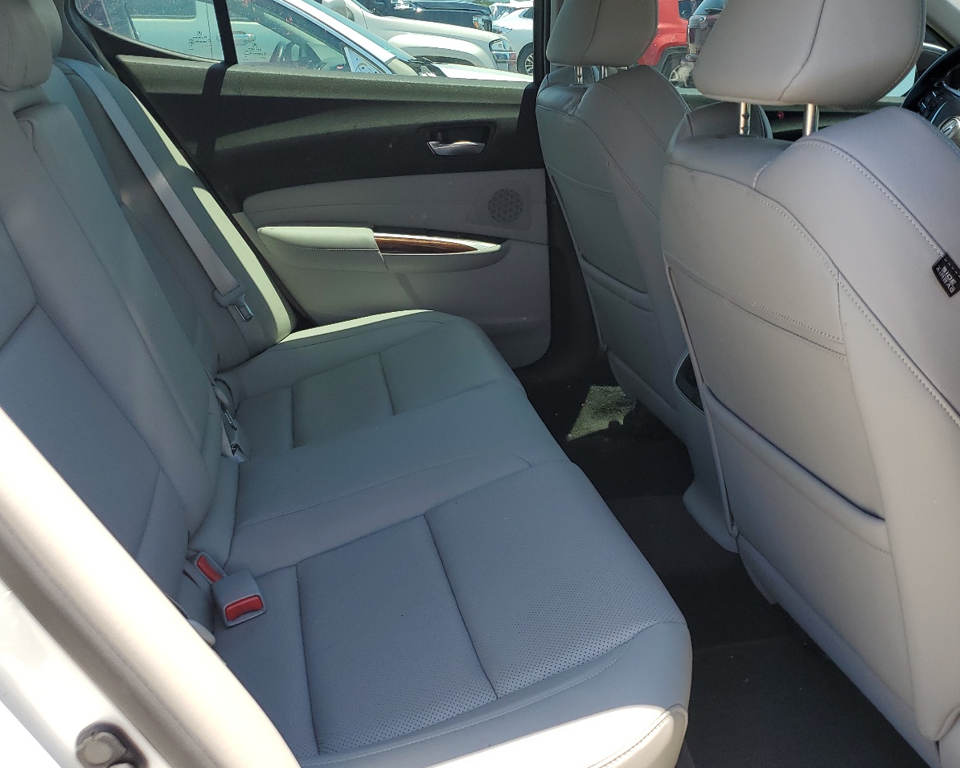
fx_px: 966
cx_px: 550
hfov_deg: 52.7
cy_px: 319
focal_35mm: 34
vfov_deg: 43.2
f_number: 1.5
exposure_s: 1/833
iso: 50
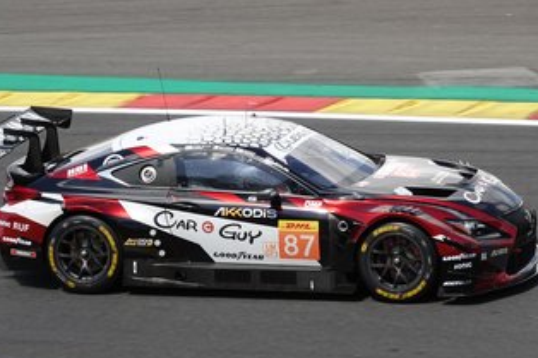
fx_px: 3510
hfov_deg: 8.8
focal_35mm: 235
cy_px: 243
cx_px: 257
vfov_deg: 5.8
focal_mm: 60.29
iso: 160
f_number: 4
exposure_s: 1/800
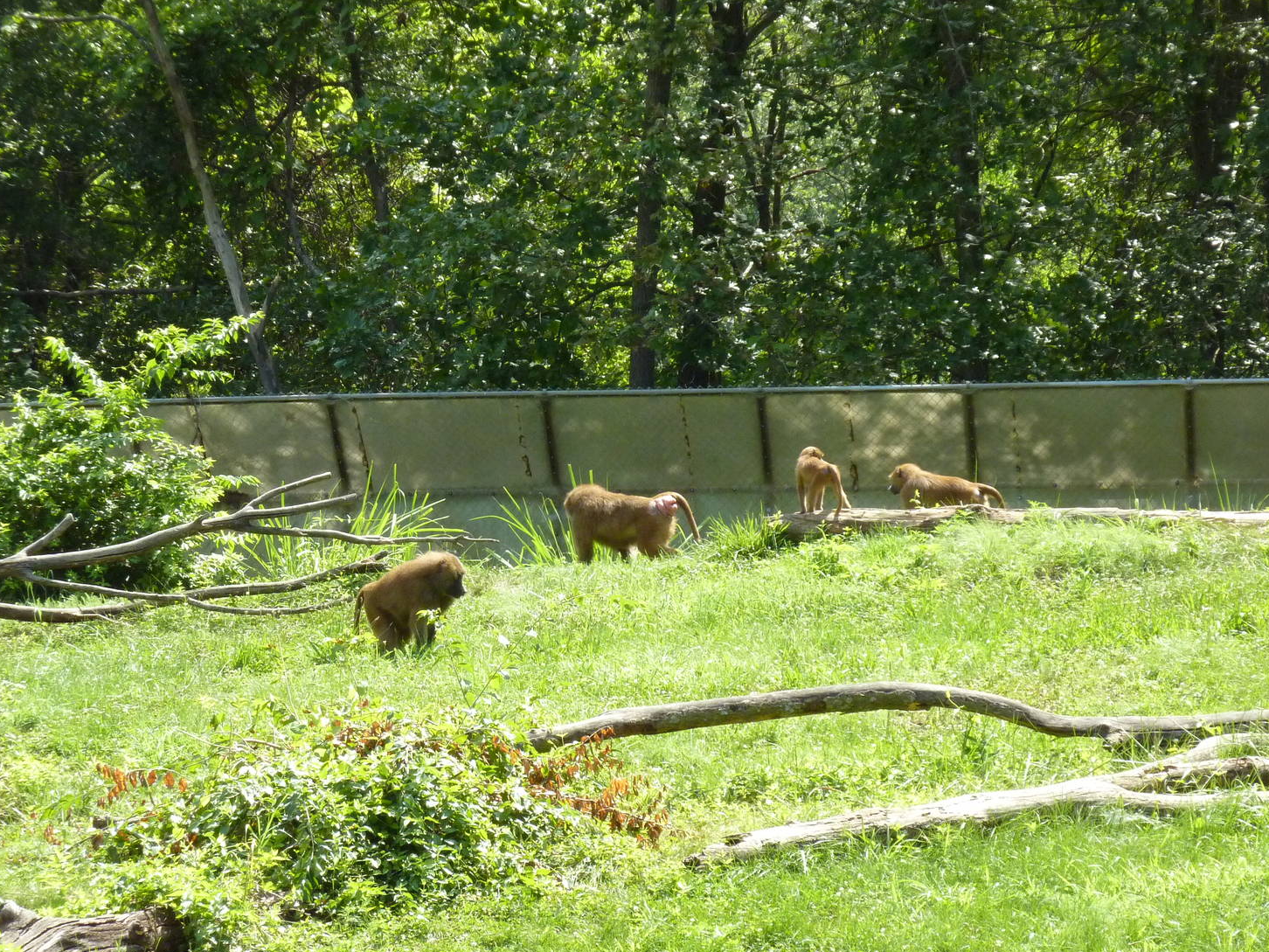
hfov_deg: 13.1
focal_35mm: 151
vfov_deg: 9.8
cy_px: 447
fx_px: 5536
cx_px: 648
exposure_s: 1/500
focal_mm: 22.5
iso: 320
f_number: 4.5
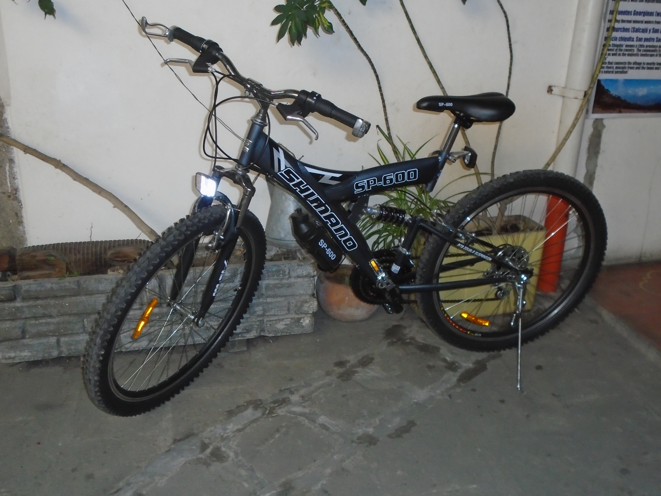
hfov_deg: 51.4
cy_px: 248
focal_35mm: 36
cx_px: 330
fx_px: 687
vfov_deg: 39.7
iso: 400
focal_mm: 6.4
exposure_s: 1/40
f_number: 3.8
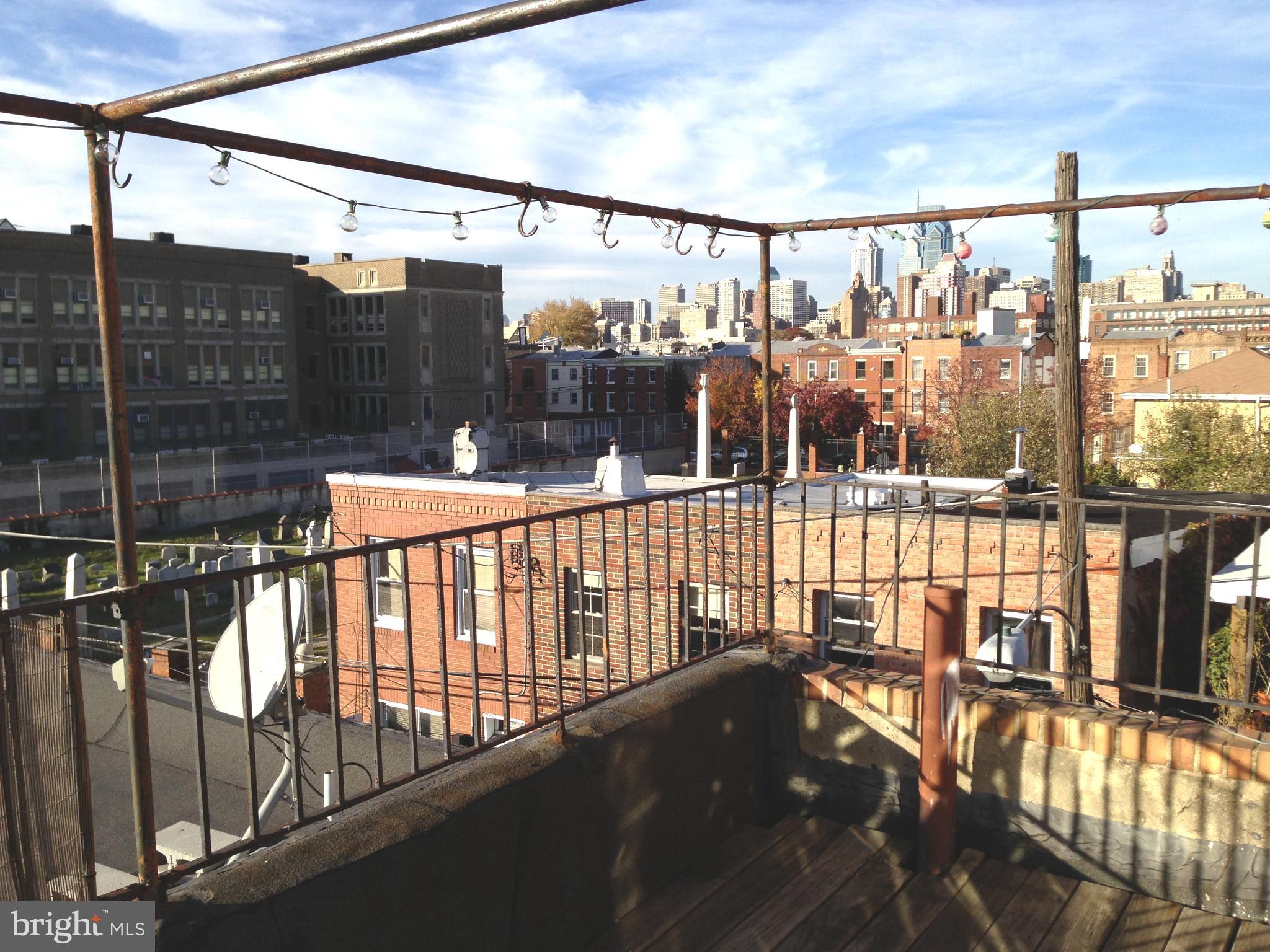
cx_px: 635
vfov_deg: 42.9
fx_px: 1211
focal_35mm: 33
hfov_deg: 55.4
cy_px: 476
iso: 50
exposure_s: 1/1163
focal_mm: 4.13
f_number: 2.4
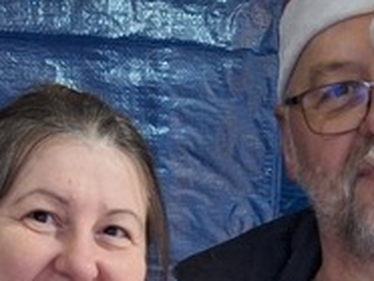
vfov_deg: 8.8
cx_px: 131
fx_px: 1601
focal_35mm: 148
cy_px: 733
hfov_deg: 13.3
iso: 500
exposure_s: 1/20
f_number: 1.8
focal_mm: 5.54
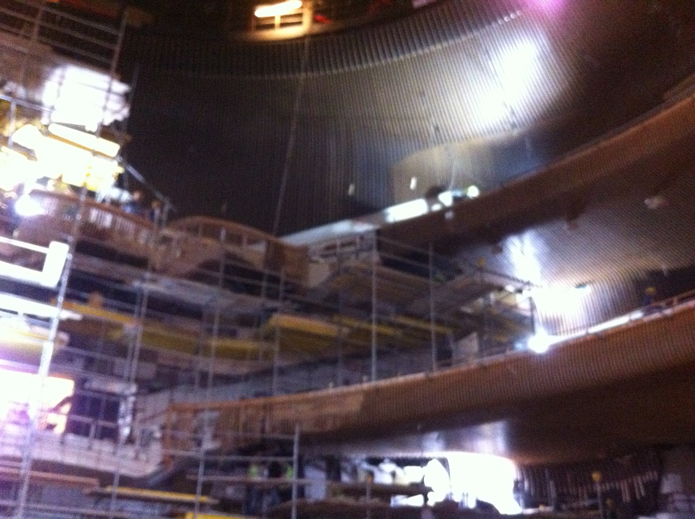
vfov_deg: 40.6
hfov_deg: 52.7
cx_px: 348
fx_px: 702
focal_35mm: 35
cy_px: 260
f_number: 2.8
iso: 1000
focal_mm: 3.85
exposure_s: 1/17
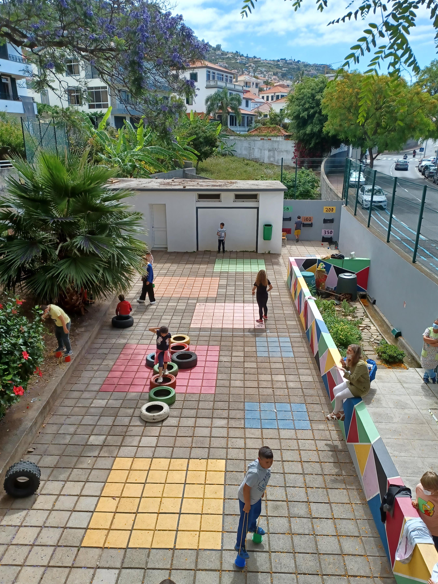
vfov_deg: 63.4
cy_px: 310
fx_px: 472
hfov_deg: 49.8
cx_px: 216
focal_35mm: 28
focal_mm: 4.6
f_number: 1.8
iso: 32
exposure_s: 1/431
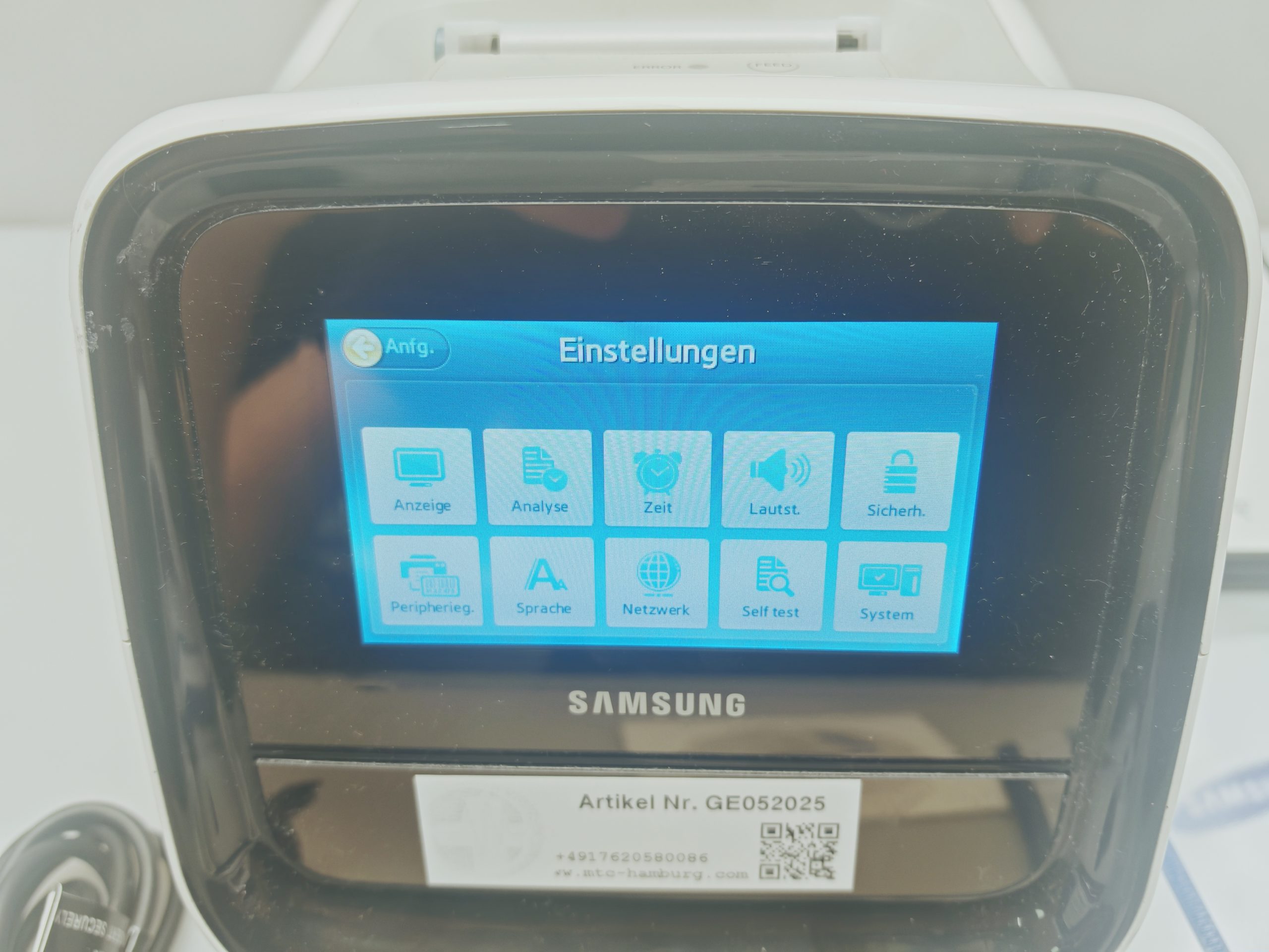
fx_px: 990
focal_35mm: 27
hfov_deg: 65.3
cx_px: 634
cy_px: 476
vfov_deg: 51.4
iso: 64
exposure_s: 1/100
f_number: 2
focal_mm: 6.83
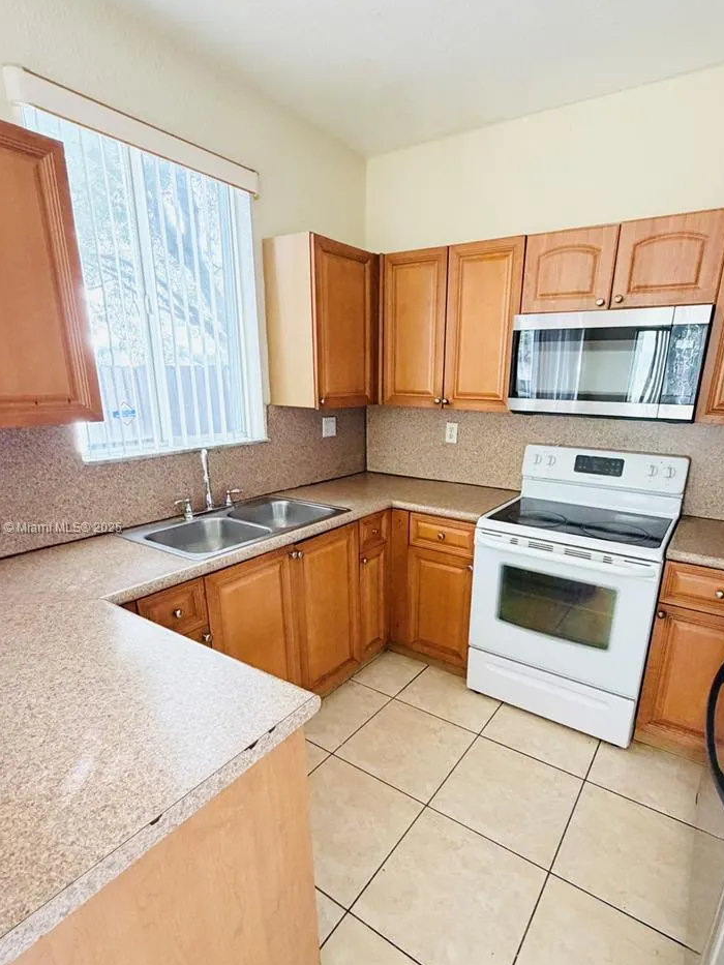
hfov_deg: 71.4
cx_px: 398
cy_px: 529
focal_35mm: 18
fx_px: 502
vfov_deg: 87.5
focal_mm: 2.22
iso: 320
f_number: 2.2
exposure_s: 1/121
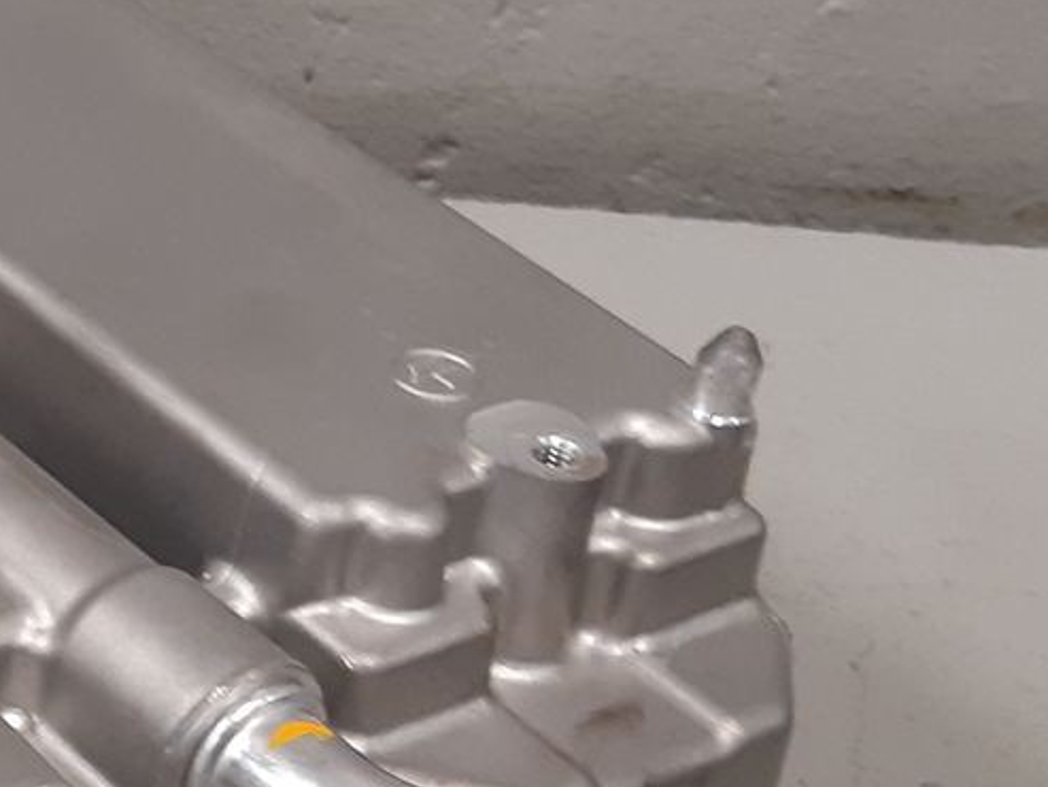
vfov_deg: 13.7
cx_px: -514
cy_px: 600
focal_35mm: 108
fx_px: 3270
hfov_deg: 16.6
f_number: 1.7
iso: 125
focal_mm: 3.93
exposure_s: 1/50
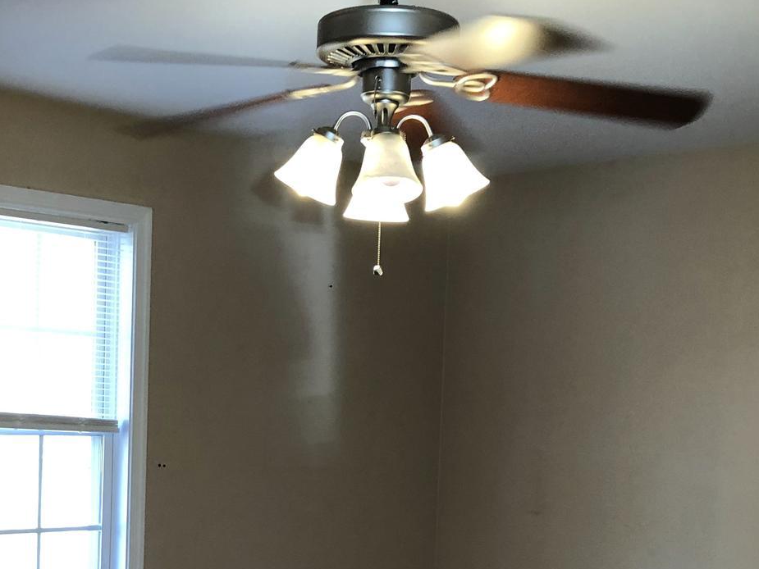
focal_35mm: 62
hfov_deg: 31.1
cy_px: 483
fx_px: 1360
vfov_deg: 23.2
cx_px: 301
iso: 40
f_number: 1.8
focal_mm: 3.99
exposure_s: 1/17
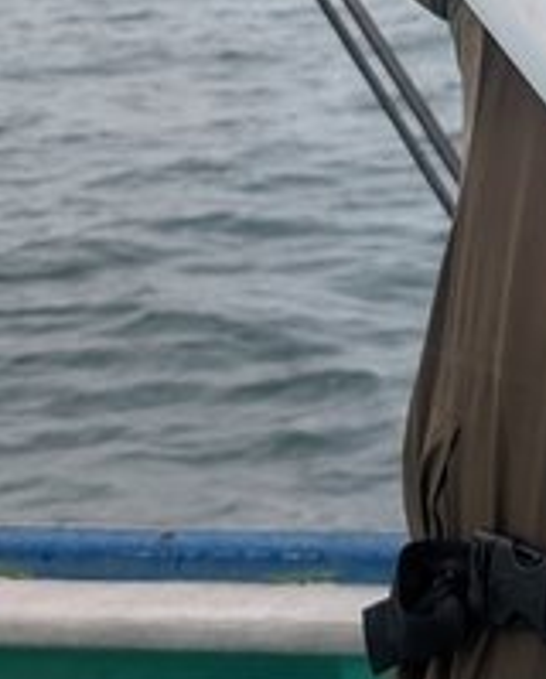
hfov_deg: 14.9
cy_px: -55
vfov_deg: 18.5
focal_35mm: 100
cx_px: 652
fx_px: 2014
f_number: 1.68
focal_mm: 6.9
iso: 27
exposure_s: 1/999
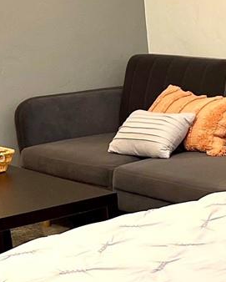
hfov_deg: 11.9
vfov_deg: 16.0
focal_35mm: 120
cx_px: 406
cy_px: 158
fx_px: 1002
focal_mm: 5.7
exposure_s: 1/60
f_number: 1.5
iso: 125
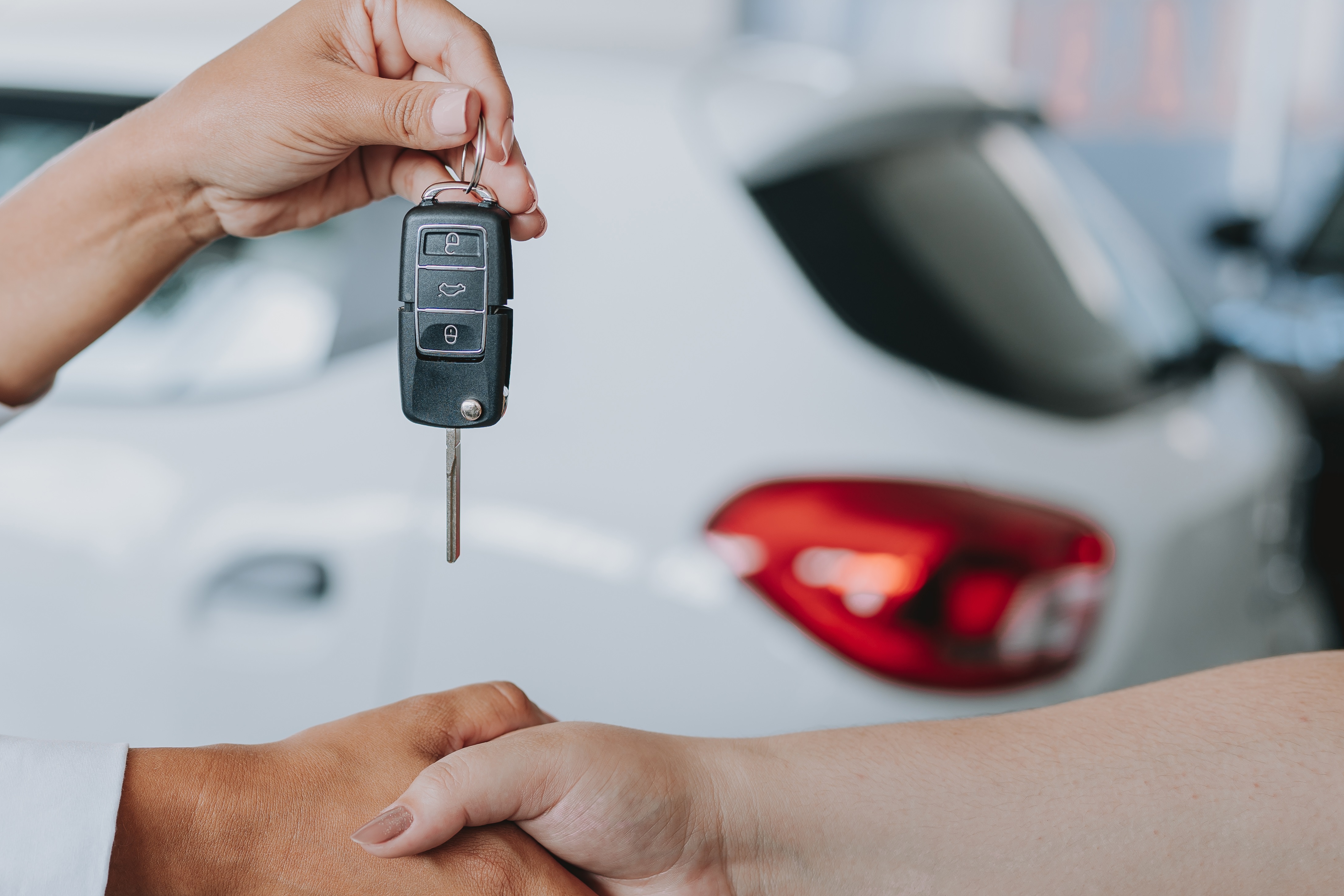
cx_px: 391
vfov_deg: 24.2
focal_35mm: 56
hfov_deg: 35.1
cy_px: 527
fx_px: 2091
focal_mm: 35
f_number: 2
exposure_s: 1/160
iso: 100
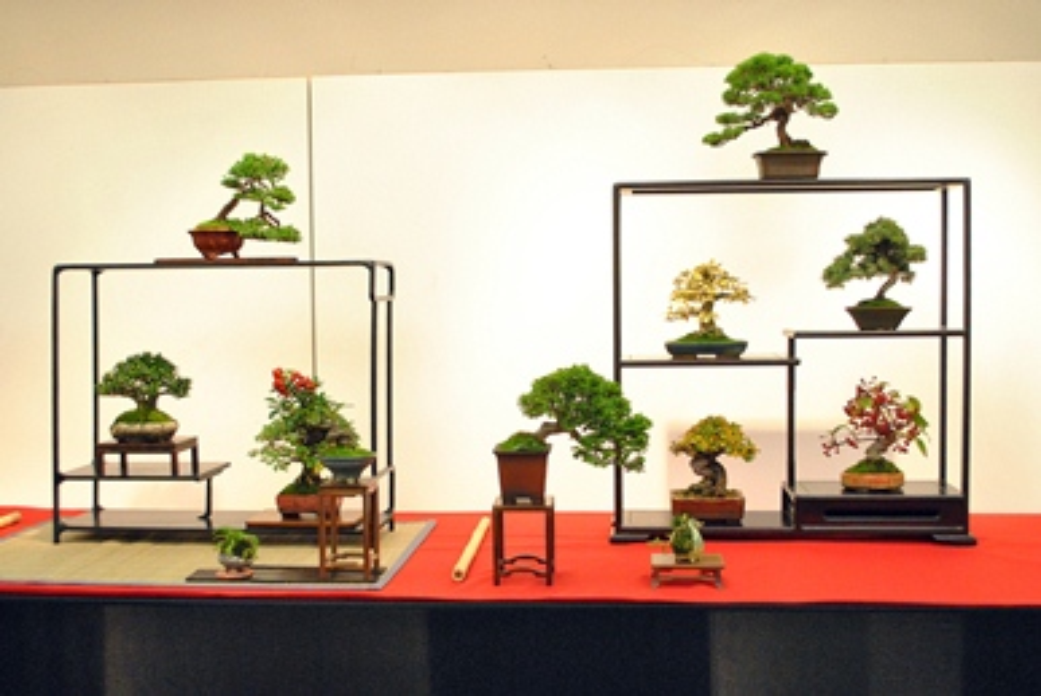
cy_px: 348
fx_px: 1042
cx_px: 520
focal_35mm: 36
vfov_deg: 37.0
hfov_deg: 53.1
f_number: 4.5
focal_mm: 24
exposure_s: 1/60
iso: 1600
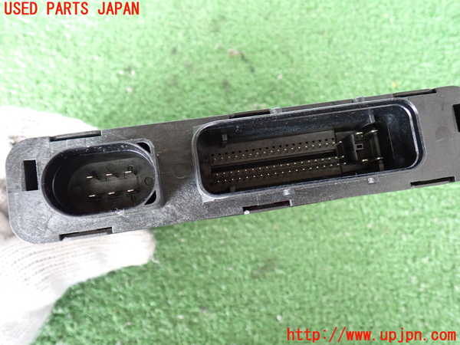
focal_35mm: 30
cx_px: 230
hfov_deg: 60.0
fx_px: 399
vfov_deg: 46.8
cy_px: 172
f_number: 2.3
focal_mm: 5.4
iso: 640
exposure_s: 1/30
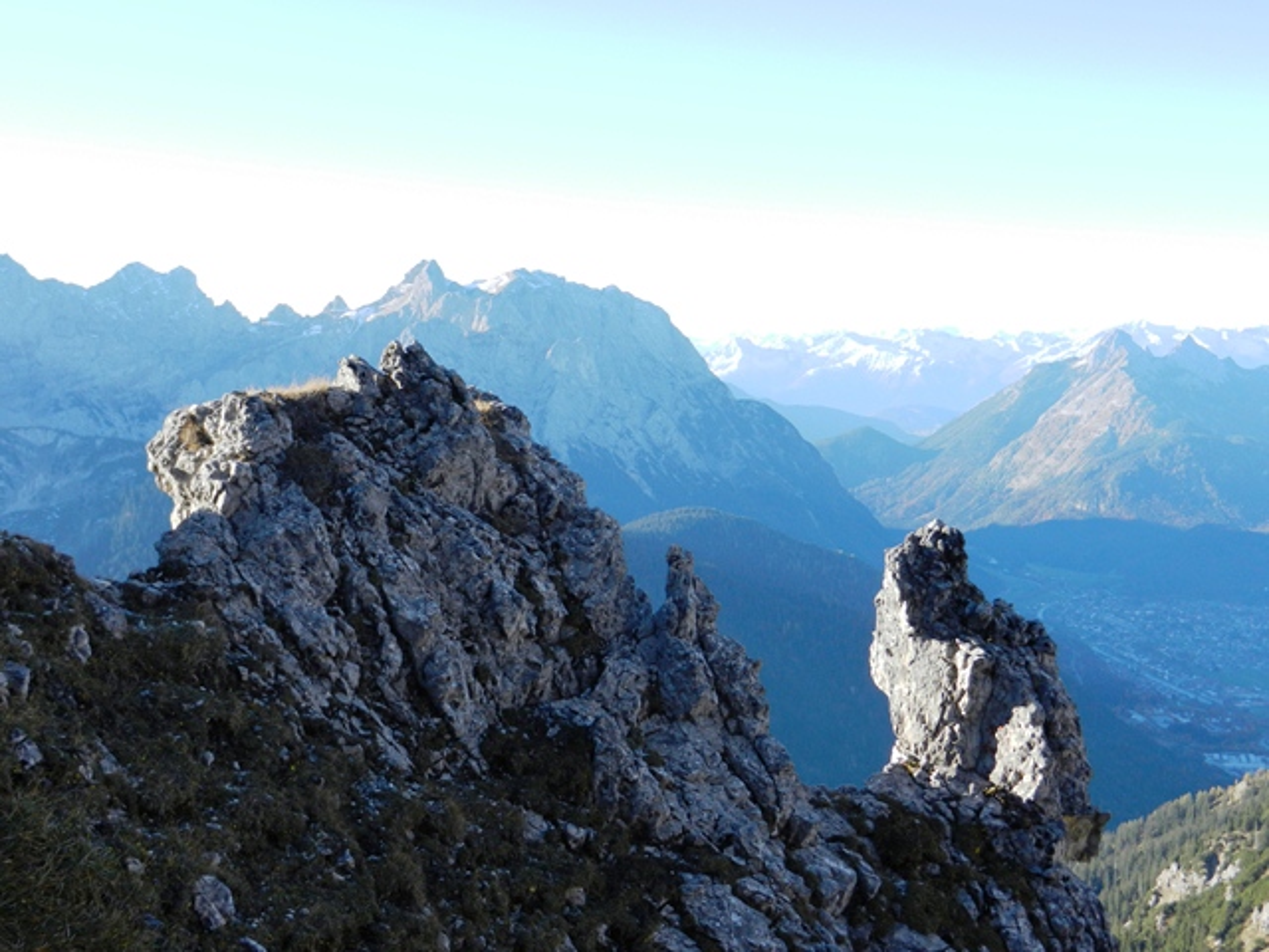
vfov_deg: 32.2
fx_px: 1650
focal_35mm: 45
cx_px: 634
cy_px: 476
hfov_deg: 42.1
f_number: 4.2
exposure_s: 1/320
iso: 160
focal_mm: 8.2
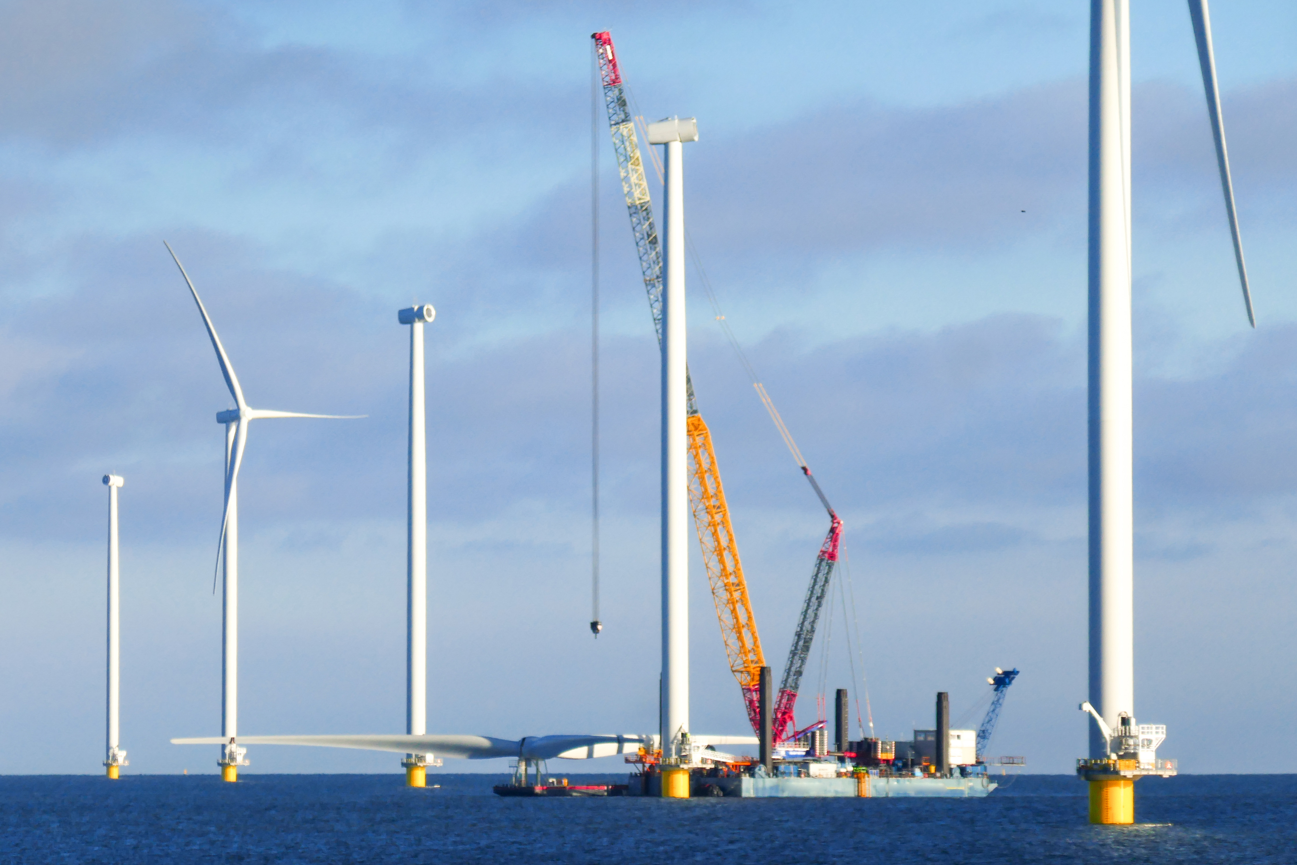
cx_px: 539
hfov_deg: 7.6
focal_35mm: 272
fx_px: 9799
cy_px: 352
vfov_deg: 5.1
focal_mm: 81.5
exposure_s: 1/1000
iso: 160
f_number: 5.9
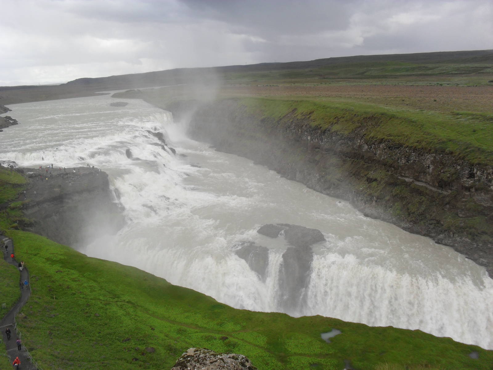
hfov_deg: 52.6
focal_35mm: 35
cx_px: 246
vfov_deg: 40.7
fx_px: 498
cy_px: 185
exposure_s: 1/350
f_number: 3.2
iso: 100
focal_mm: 6.3
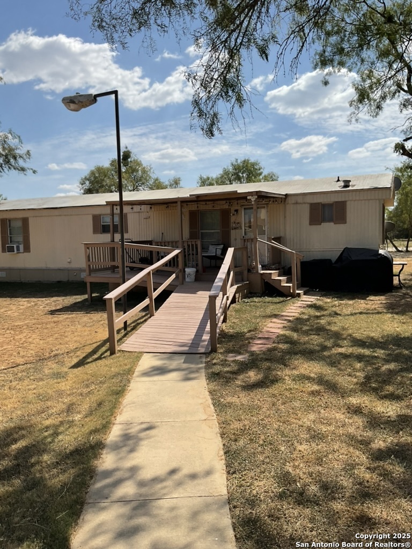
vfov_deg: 61.7
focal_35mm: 29
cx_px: 206
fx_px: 460
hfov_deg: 48.2
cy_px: 274
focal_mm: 3
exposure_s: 1/3125
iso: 16
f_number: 1.8
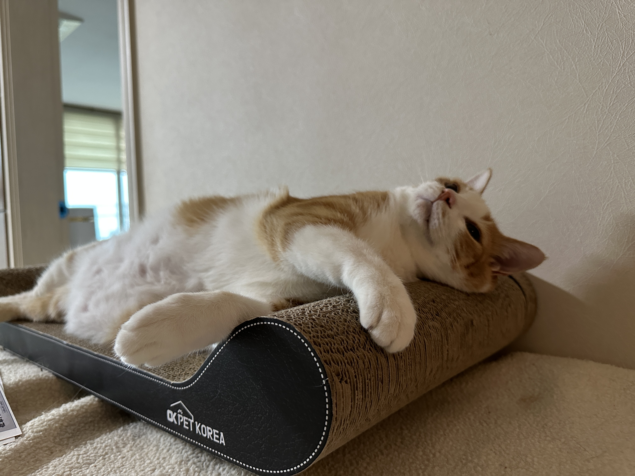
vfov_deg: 56.8
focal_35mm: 24
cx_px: 318
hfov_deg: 71.6
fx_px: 440
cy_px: 238
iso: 500
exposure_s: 1/60
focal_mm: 6.86
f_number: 1.78
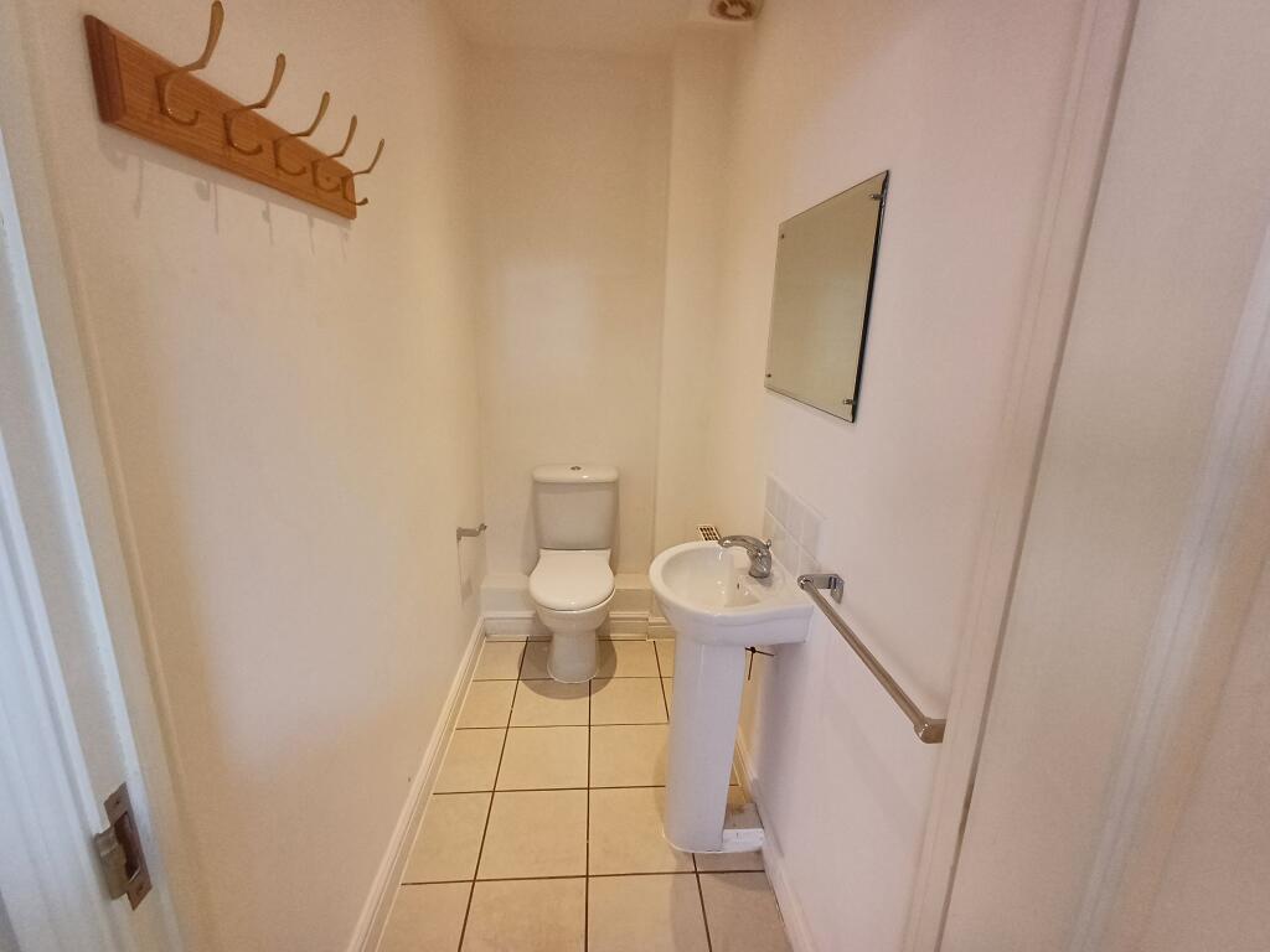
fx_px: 587
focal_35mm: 16
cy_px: 476
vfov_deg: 78.1
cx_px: 635
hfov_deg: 94.5
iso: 160
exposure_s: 1/50
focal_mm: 1.64
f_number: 2.2
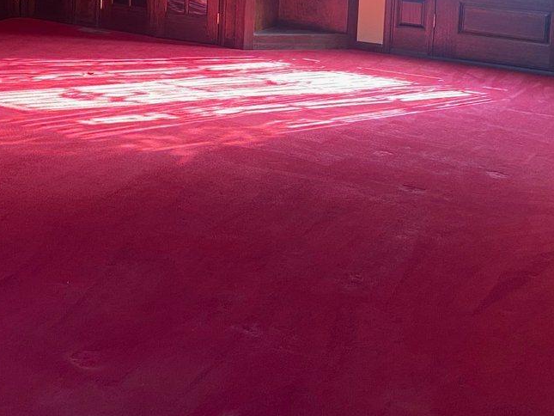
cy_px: -24
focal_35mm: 61
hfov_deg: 30.4
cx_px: 64
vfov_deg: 22.8
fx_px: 976
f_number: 1.8
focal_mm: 4.25
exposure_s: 1/60
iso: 160
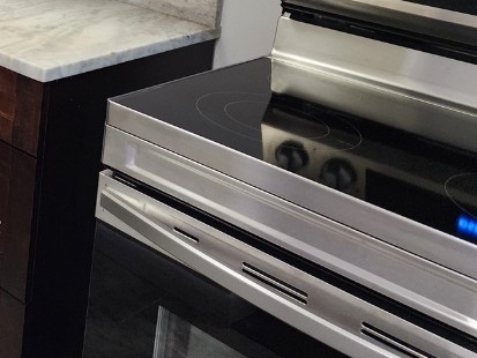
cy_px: -82
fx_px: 786
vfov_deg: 23.3
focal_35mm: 57
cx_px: -102
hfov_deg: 29.0
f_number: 1.8
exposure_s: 1/120
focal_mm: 6.4
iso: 640
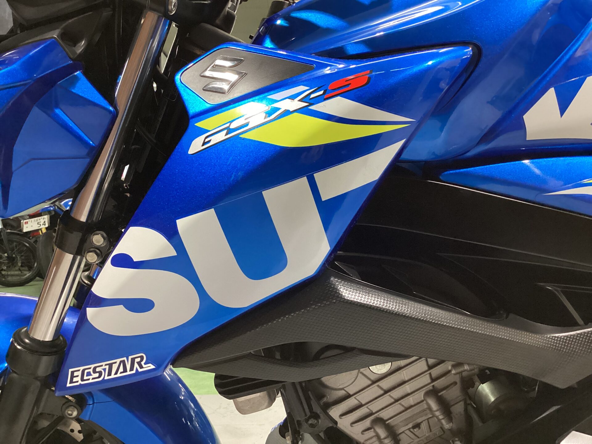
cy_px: 222
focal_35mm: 31
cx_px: 296
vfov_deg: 45.4
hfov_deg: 58.4
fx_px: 530
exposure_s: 1/60
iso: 400
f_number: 2.4
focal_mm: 3.3
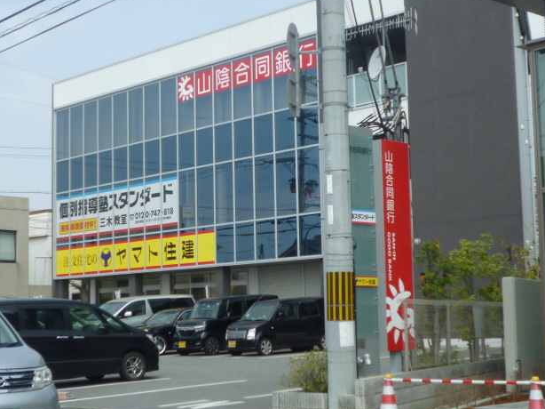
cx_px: 269
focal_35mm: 73
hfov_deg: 26.7
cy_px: 207
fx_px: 1149
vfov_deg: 20.2
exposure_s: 1/640
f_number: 3.8
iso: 80
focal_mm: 6.3
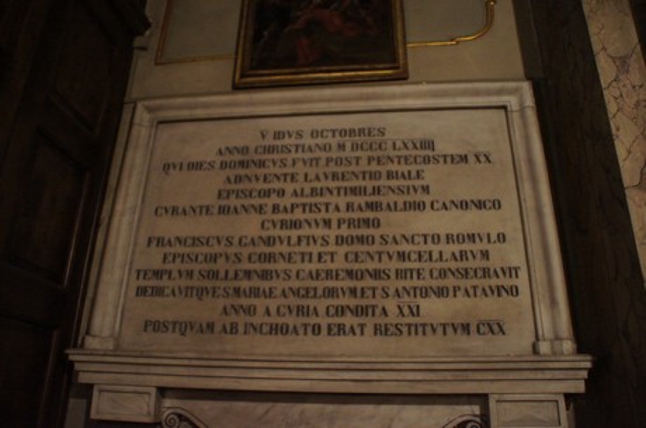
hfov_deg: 67.5
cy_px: 214
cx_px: 323
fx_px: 484
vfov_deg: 47.8
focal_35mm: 27
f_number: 4
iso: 3200
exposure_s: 1/30
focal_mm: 18
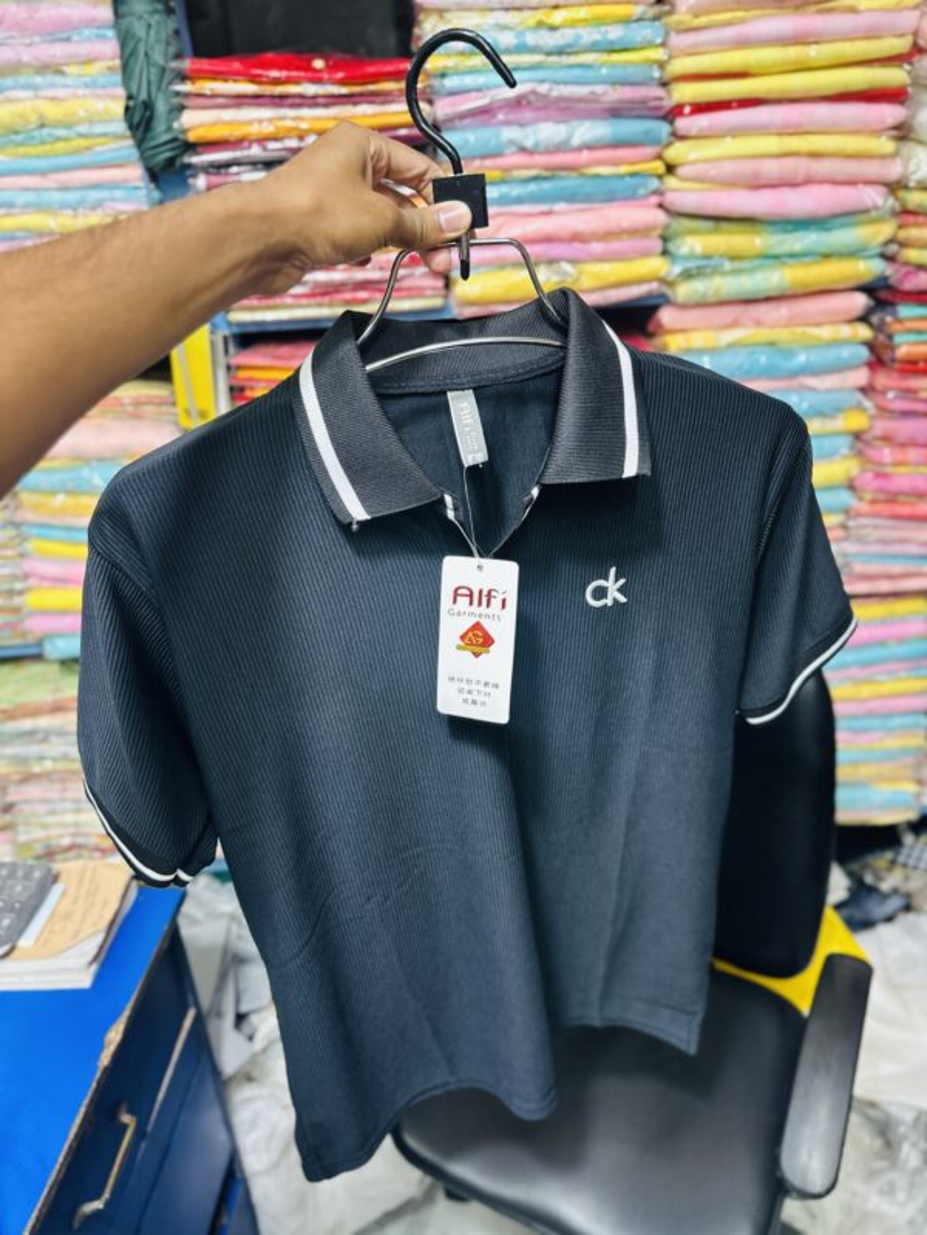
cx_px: 464
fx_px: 856
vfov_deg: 71.6
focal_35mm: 24
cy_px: 618
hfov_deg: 56.9
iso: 160
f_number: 1.78
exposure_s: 1/50
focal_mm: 6.86
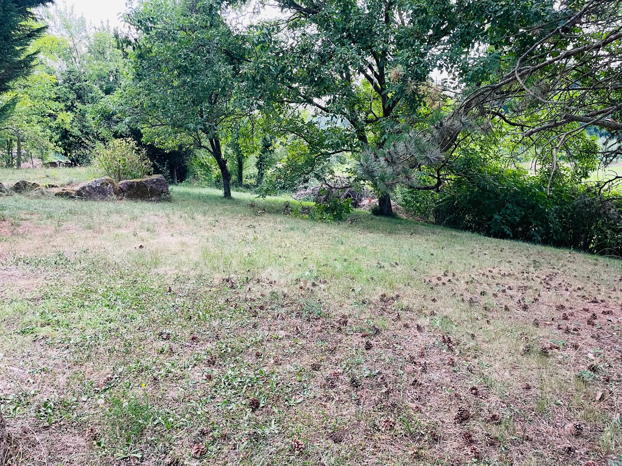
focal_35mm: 26
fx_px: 467
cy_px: 233
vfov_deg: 53.1
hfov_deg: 67.3
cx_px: 311
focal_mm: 4.2
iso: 125
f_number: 1.6
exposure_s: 1/97
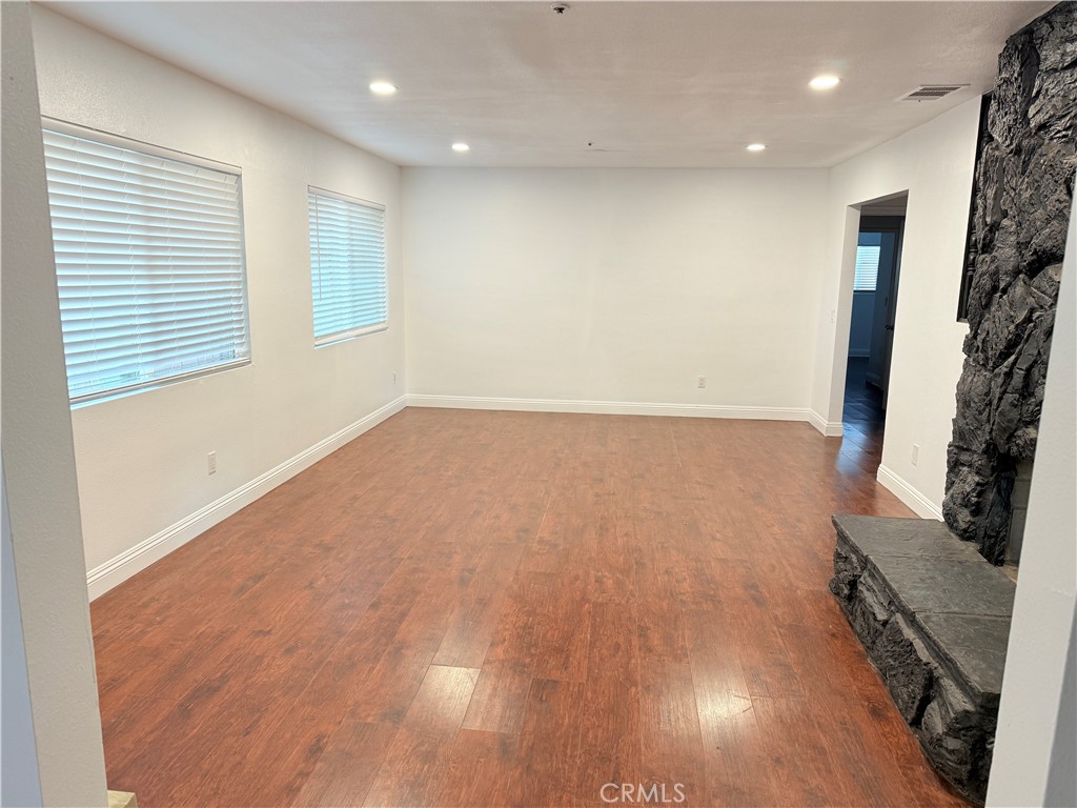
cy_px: 404
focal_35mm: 24
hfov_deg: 71.6
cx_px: 538
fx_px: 747
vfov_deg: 56.8
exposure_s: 1/60
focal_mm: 6.76
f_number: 1.78
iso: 125
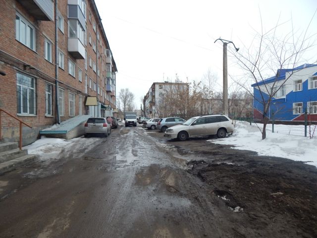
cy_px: 119
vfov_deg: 61.1
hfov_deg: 76.4
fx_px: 201
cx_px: 158
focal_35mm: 22
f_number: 6
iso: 125
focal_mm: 4
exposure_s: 1/500
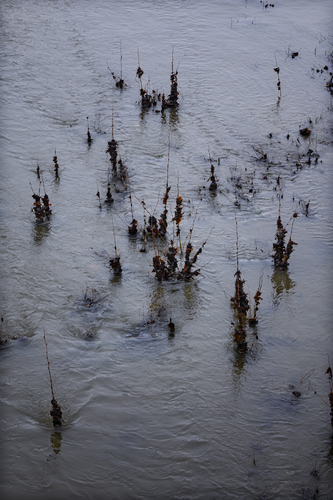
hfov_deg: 10.9
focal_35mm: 126
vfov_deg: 16.3
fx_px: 1748
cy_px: 250
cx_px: 166
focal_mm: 46.21
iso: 400
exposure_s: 1/60
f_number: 10
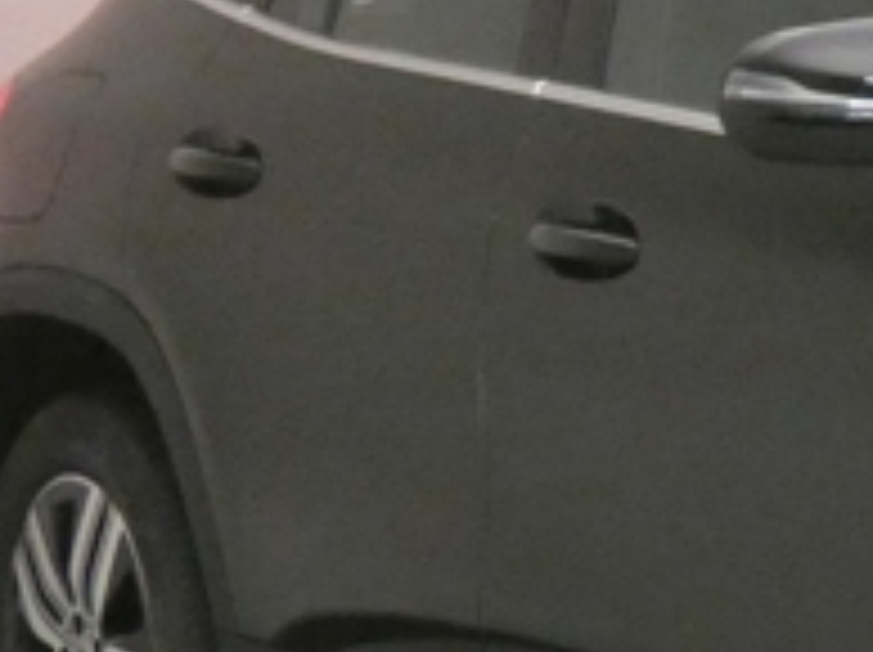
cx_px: 1548
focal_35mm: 198
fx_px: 4987
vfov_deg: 7.5
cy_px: 544
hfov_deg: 9.5
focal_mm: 8.6
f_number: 3.8
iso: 1600
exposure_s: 1/60
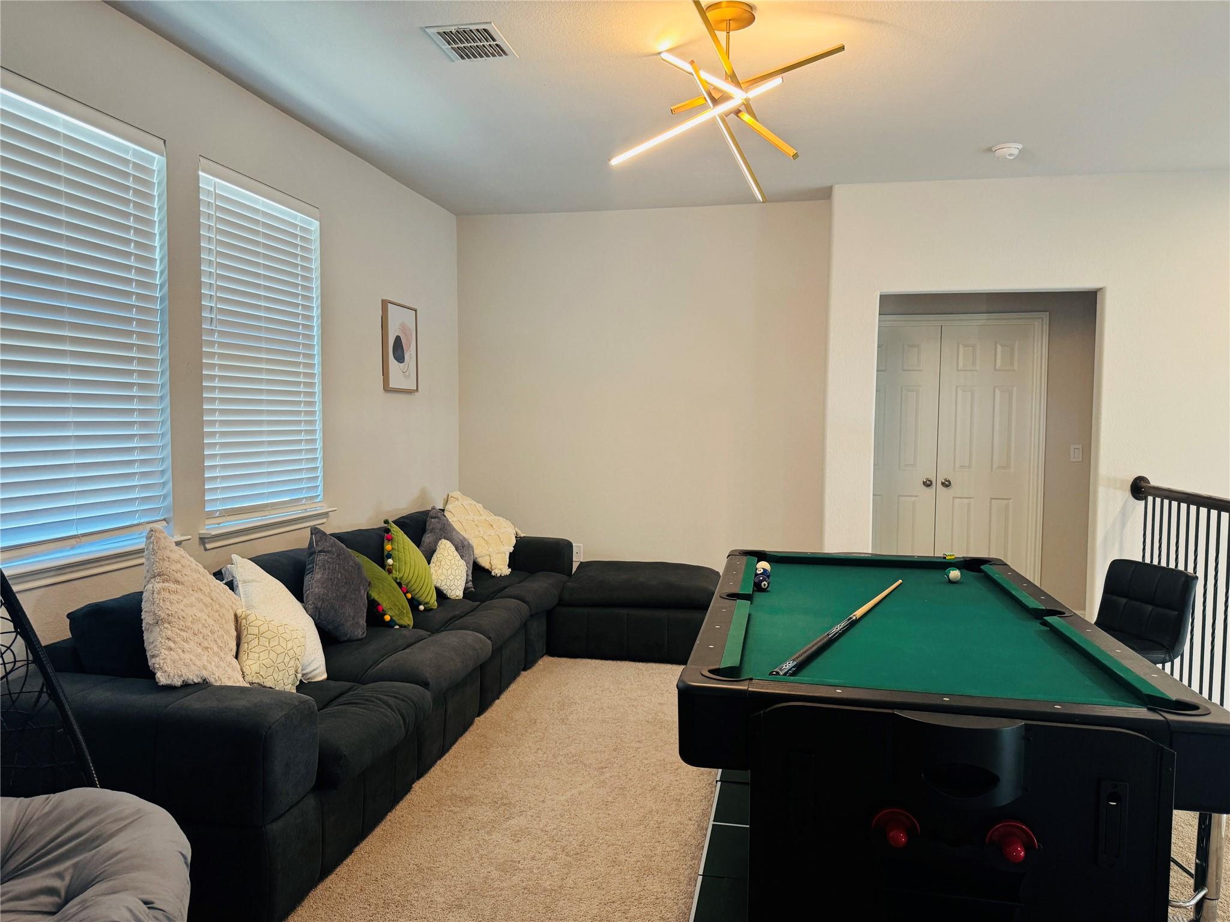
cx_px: 615
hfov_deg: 71.6
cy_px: 461
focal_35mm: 24
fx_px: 853
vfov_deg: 56.8
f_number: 1.78
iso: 250
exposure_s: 1/60
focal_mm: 6.76
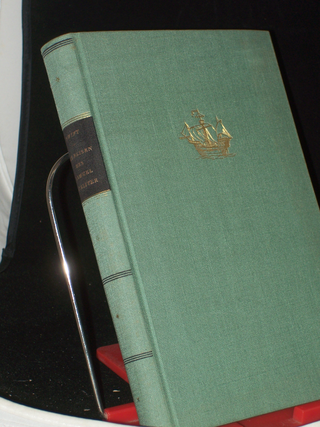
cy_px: 214
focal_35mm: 102
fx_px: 1257
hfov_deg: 14.5
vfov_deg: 19.3
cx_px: 160
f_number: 4.6
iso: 80
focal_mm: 16.8
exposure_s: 1/100
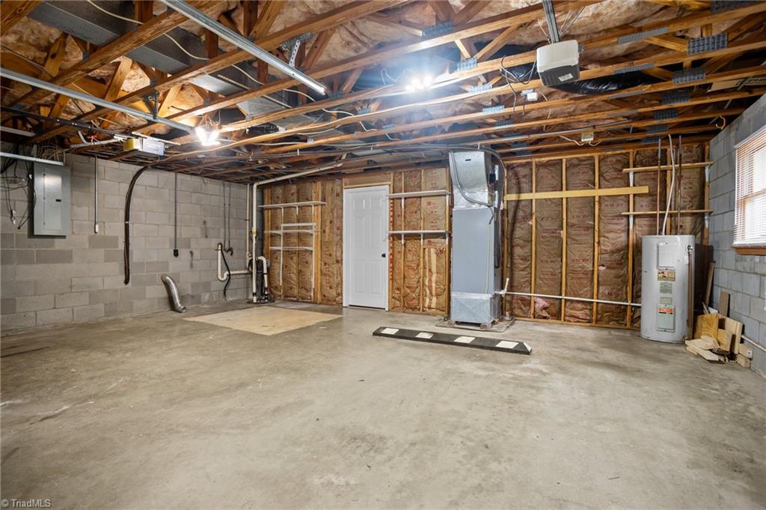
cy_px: 255
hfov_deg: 93.3
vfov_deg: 70.3
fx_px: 361
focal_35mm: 17
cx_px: 383
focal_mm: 17
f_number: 8
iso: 320
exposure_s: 1/3
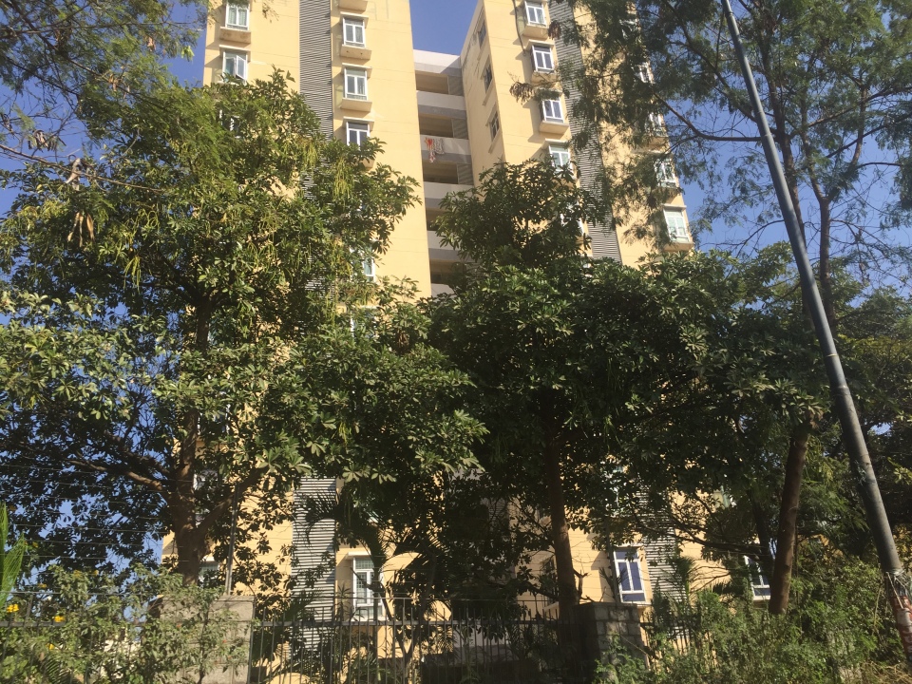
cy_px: 342
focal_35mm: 29
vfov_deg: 48.2
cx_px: 456
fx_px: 764
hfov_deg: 61.7
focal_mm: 4.15
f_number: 2.2
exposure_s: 1/1276
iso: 32
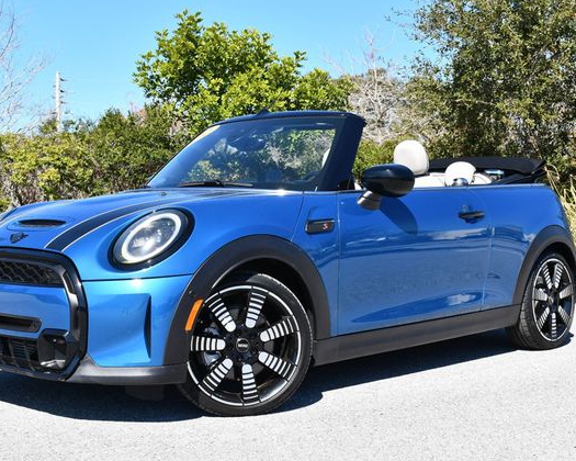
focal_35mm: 55
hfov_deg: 34.1
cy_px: 230
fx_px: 938
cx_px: 267
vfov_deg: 27.6
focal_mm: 24
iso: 160
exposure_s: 1/250
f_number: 8
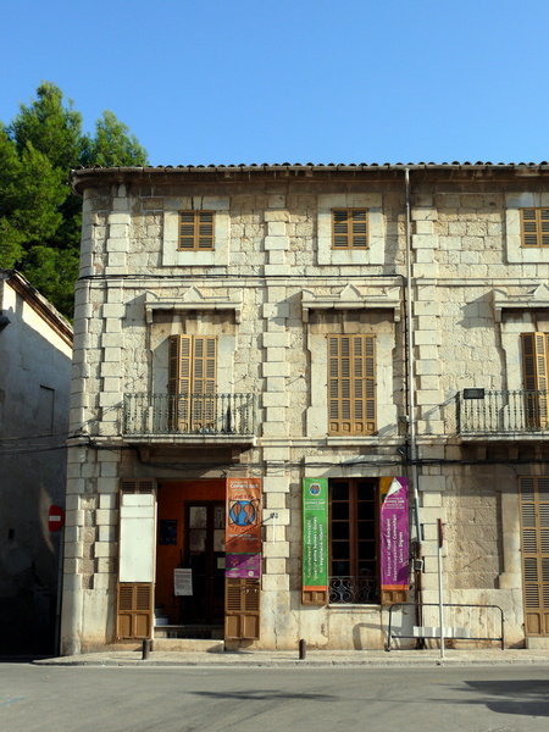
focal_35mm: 46
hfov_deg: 31.5
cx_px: 274
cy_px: 366
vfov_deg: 41.2
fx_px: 973
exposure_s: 1/500
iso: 100
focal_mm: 9.6
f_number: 5.6
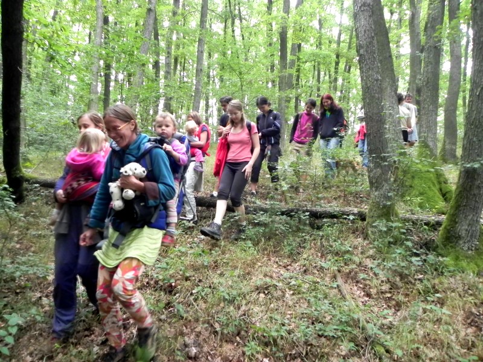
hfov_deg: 67.3
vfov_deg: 53.1
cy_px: 181
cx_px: 242
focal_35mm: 26
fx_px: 363
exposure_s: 1/17.3
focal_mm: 4.6
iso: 200
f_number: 2.8
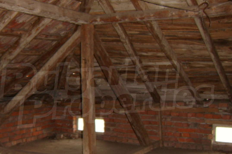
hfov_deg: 43.6
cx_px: 107
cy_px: 92
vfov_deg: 29.8
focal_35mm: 45
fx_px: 290
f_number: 2.7
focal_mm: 8.13
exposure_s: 1/30
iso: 141
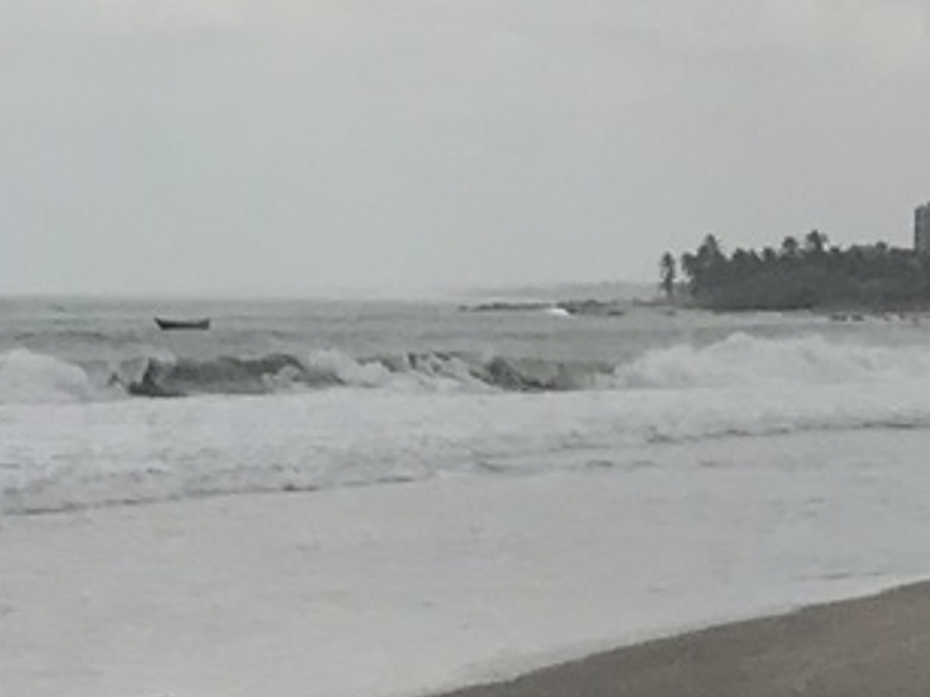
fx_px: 5022
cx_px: 1121
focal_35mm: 187
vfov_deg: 7.8
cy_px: -400
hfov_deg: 10.4
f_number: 1.8
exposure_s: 1/4167
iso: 20
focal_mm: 3.99
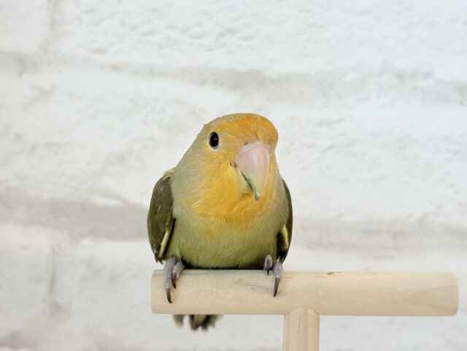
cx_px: 234
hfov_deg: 36.8
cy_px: 176
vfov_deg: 28.0
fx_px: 702
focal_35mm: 52
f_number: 1.6
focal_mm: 5.96
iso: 50
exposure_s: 1/121
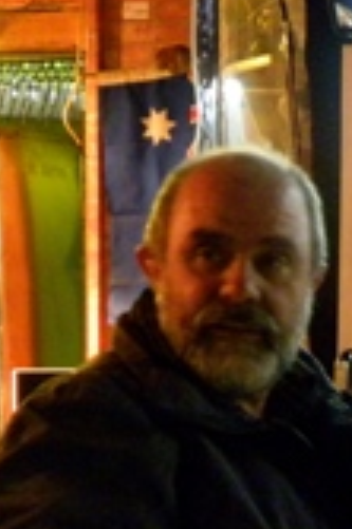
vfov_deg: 8.7
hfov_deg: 5.7
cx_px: 517
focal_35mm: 237
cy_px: 386
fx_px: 3483
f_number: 4
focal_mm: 15.1
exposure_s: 1/9.5
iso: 613
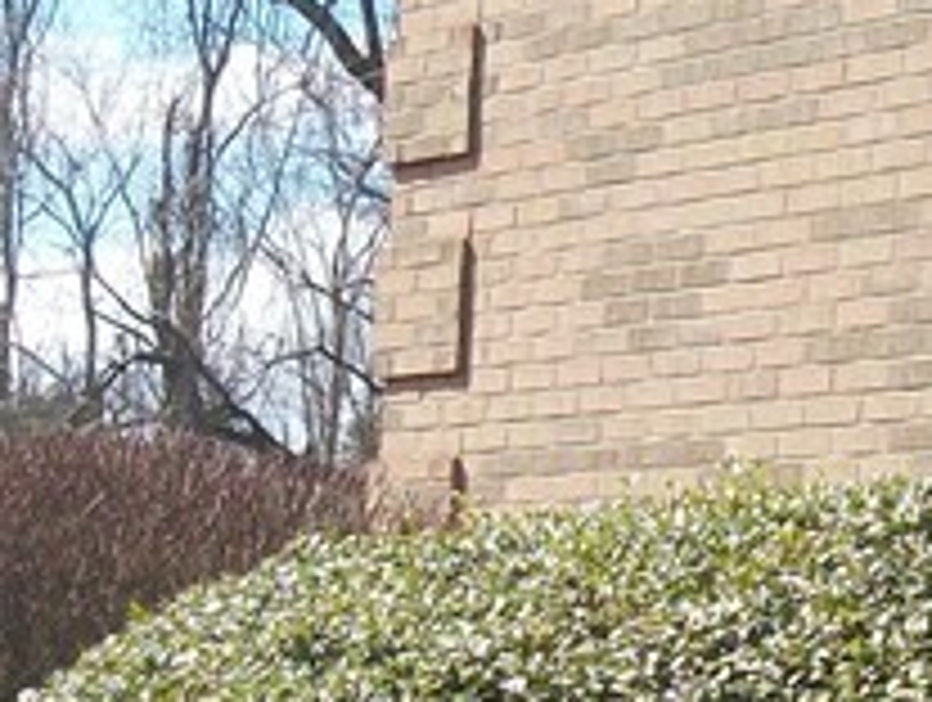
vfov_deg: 9.4
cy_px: 666
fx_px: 4261
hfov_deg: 12.5
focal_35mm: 158
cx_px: 621
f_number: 8.8
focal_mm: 5.7
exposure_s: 1/125
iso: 80
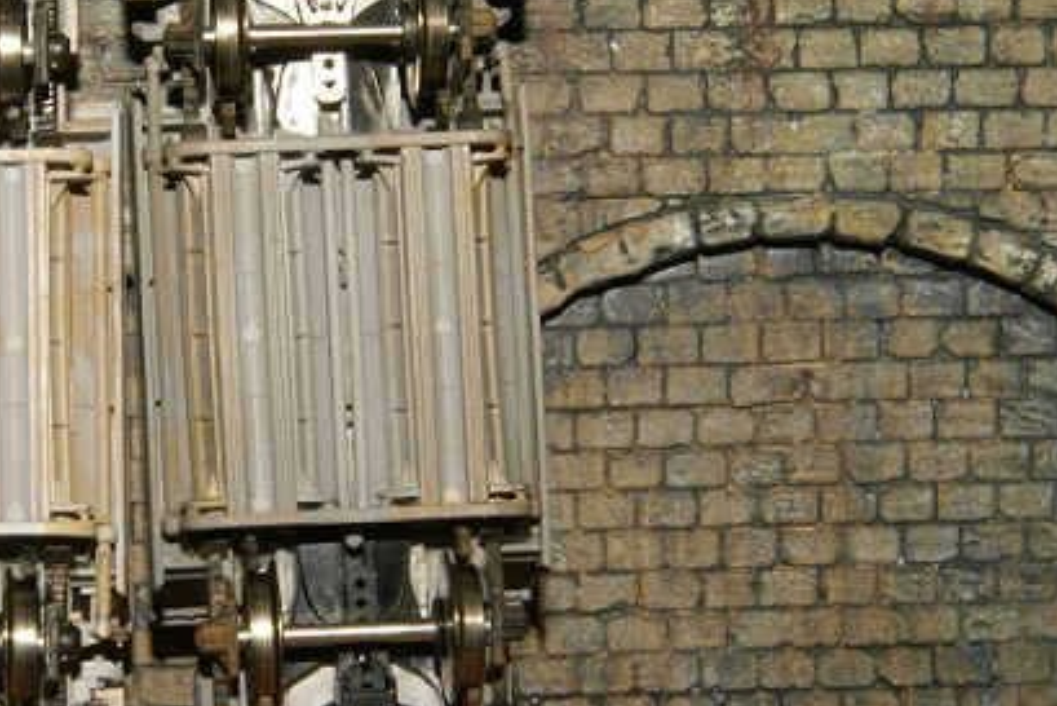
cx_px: 200
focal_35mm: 124
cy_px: 359
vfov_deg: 11.1
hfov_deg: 16.4
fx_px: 3642
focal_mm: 50
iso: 200
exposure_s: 1/100
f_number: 32
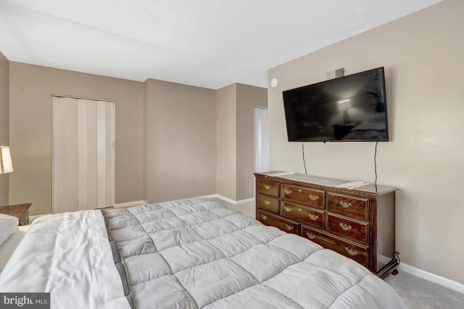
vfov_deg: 73.7
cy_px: 154
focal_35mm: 16
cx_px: 232
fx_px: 206
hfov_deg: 96.7
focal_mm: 16
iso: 1250
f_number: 8
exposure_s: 1/5
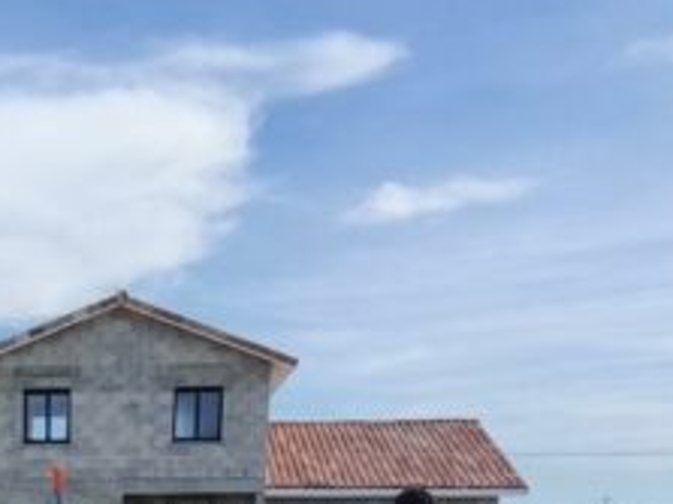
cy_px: 911
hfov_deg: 26.5
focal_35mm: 69
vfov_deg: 17.3
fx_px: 1341
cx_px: -15
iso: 50
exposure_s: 1/1536
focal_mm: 1.91
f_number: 2.2
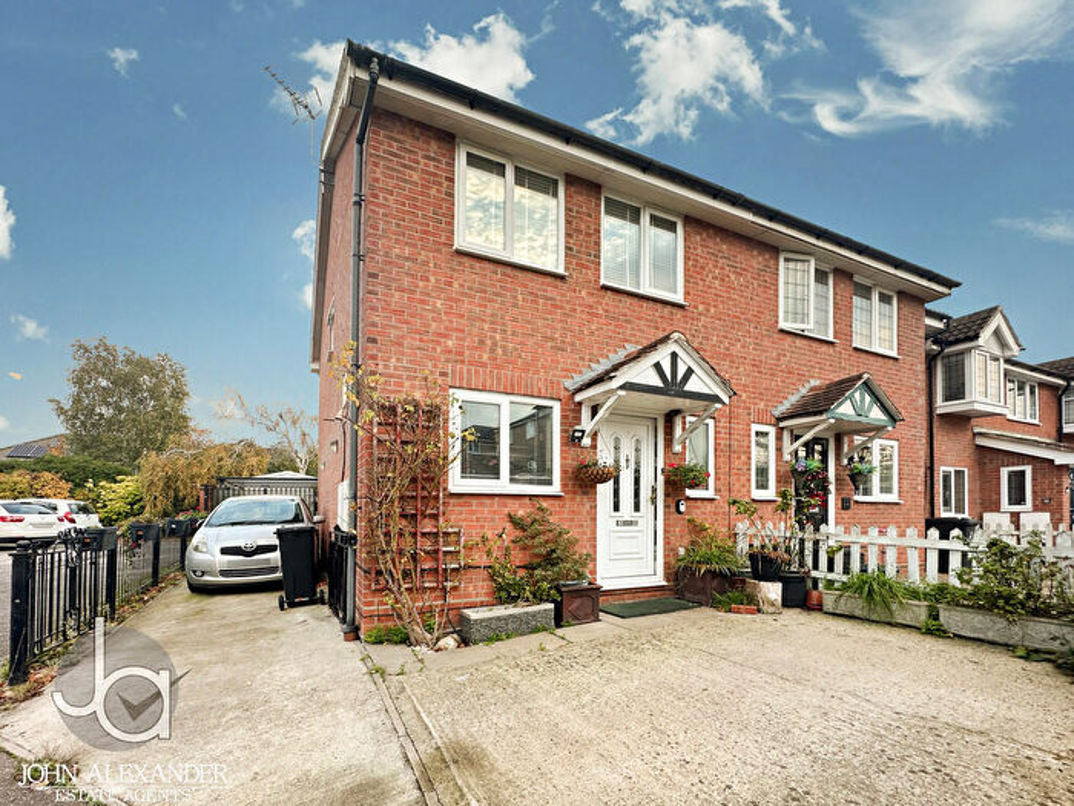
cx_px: 537
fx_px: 434
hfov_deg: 102.1
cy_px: 403
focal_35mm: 14
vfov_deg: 85.7
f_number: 2.2
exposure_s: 1/99
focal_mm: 2.22
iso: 64
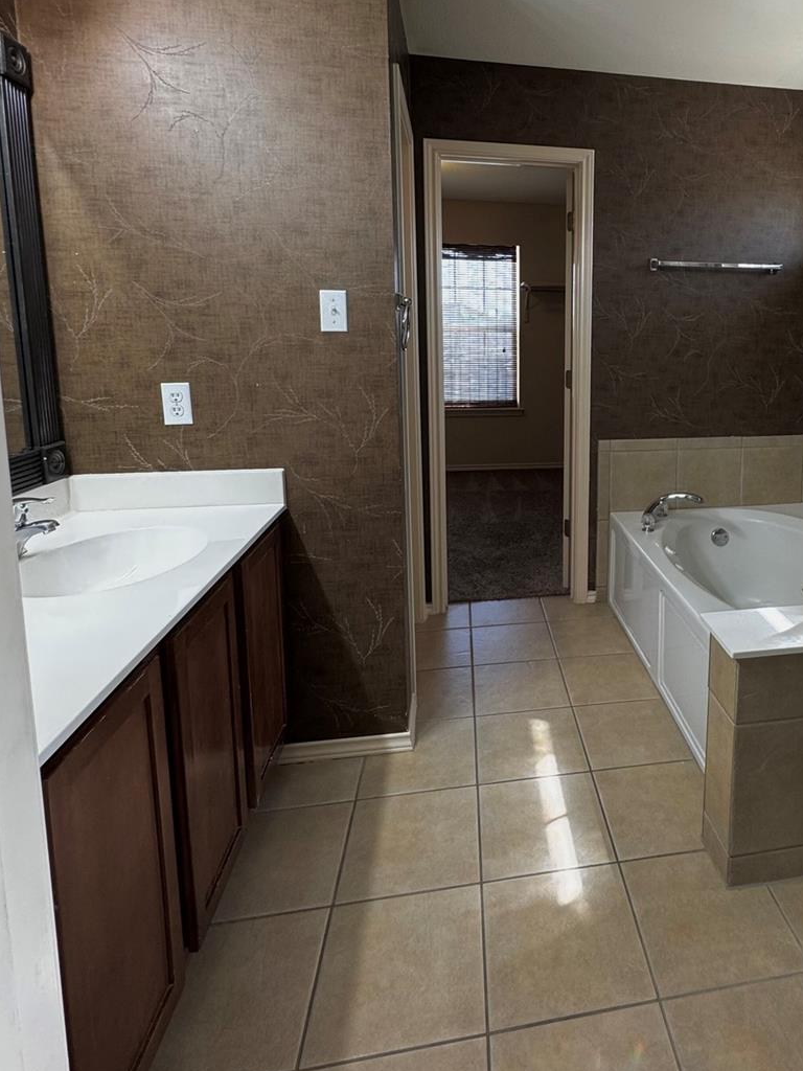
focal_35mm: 21
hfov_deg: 60.6
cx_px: 583
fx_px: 650
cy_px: 414
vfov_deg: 77.8
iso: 200
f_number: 2.2
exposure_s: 1/60
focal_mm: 2.22
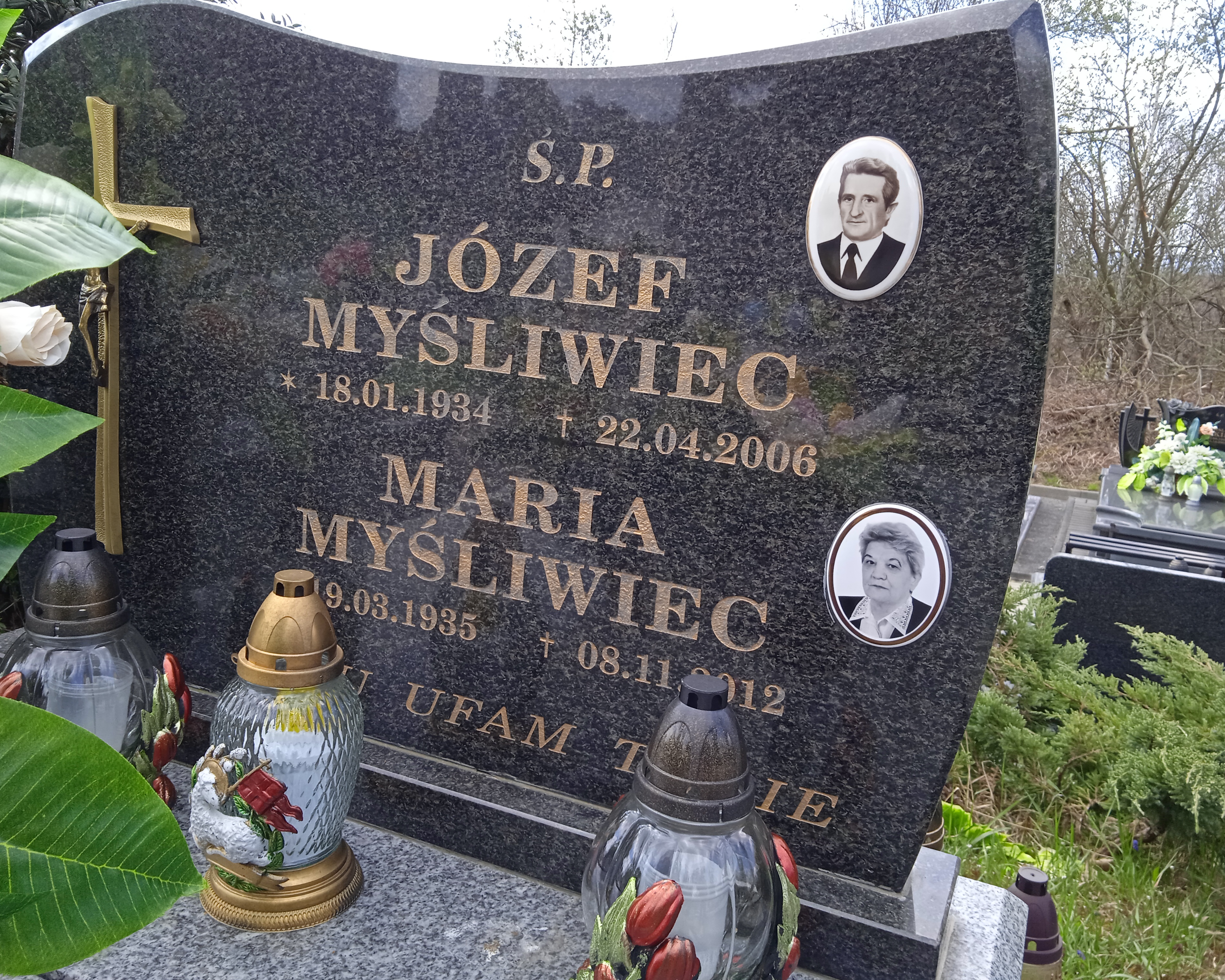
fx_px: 1088
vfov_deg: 48.5
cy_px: 477
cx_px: 614
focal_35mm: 30
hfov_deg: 58.8
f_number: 2.2
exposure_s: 1/209
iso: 114
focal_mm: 3.43
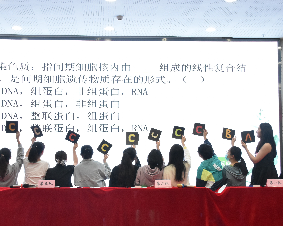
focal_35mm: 50
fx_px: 415
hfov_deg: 37.5
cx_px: 111
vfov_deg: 30.5
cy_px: 112
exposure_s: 1/80
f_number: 7.1
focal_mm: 29
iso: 1600
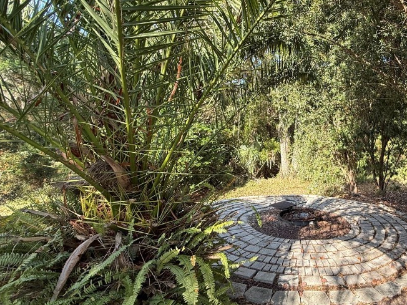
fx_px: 259
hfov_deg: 71.4
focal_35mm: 22
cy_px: 136
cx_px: 303
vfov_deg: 60.9
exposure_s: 1/252
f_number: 2.2
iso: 50
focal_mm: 2.22
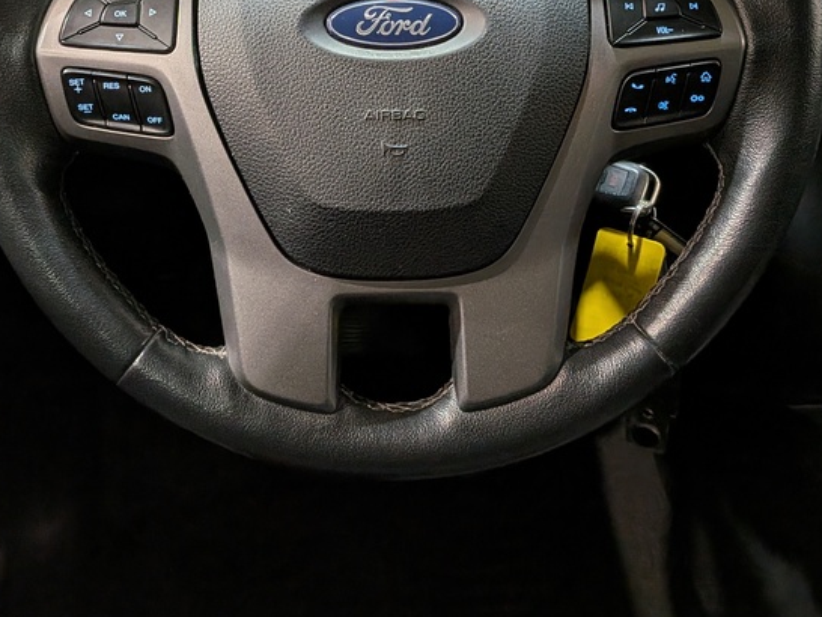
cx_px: 387
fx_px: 1069
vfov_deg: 30.6
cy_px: 48
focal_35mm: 45
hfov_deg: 42.0
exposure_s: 1/133
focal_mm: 4.53
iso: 27
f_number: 1.7
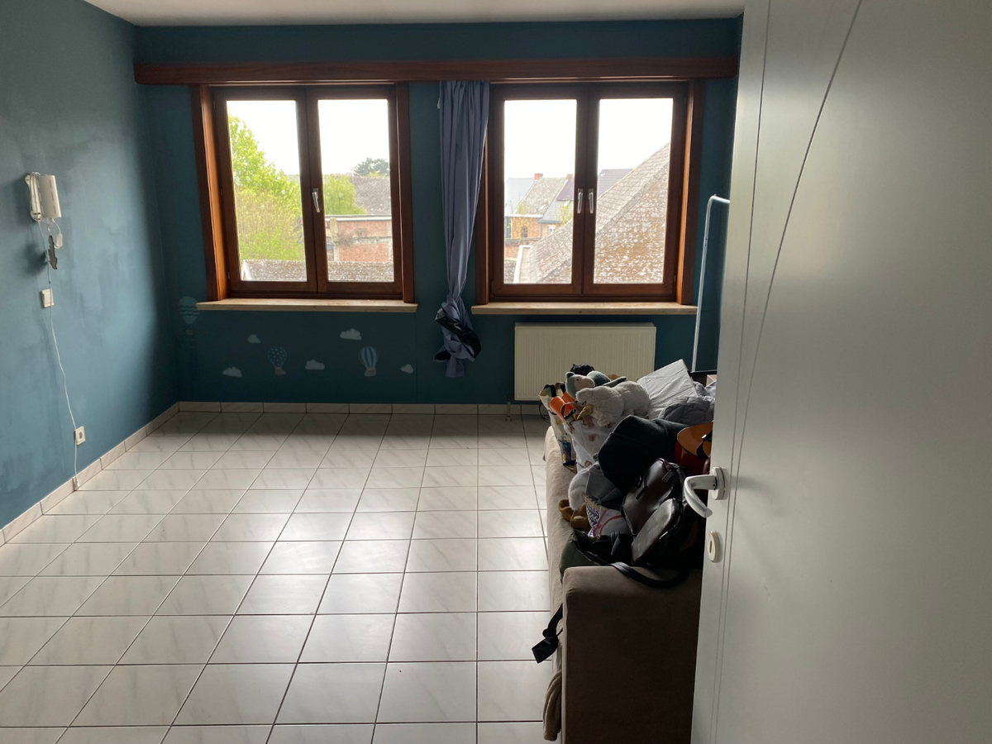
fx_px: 745
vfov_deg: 53.1
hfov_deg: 67.3
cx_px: 496
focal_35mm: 26
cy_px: 372
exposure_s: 1/122
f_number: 1.8
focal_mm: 4.25
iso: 40
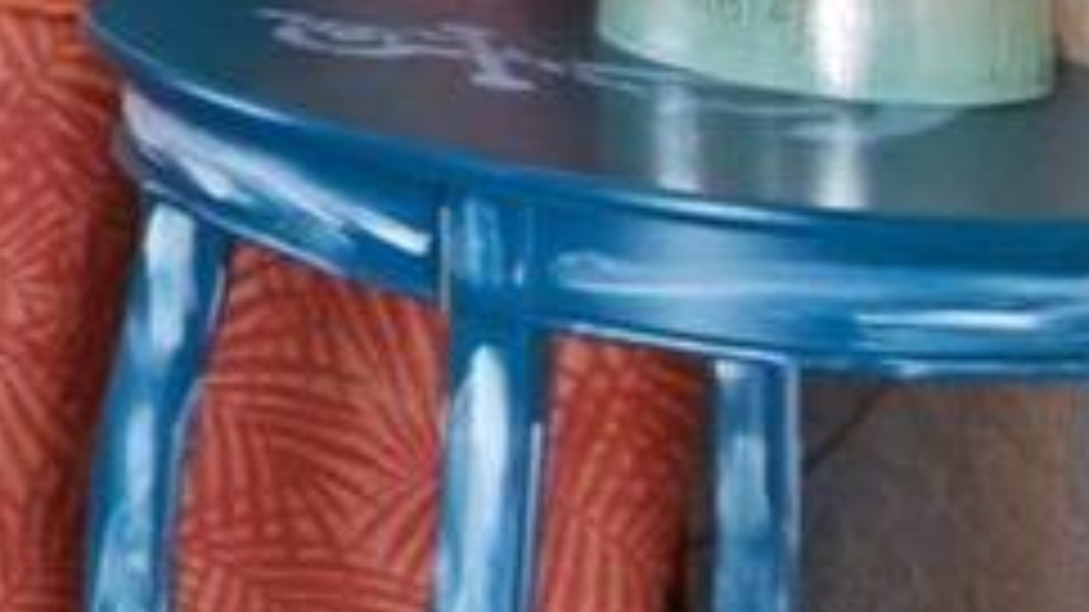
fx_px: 3002
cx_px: -1998
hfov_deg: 12.2
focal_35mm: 104
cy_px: -850
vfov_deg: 10.2
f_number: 7.1
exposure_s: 1/160
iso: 1000
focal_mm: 10
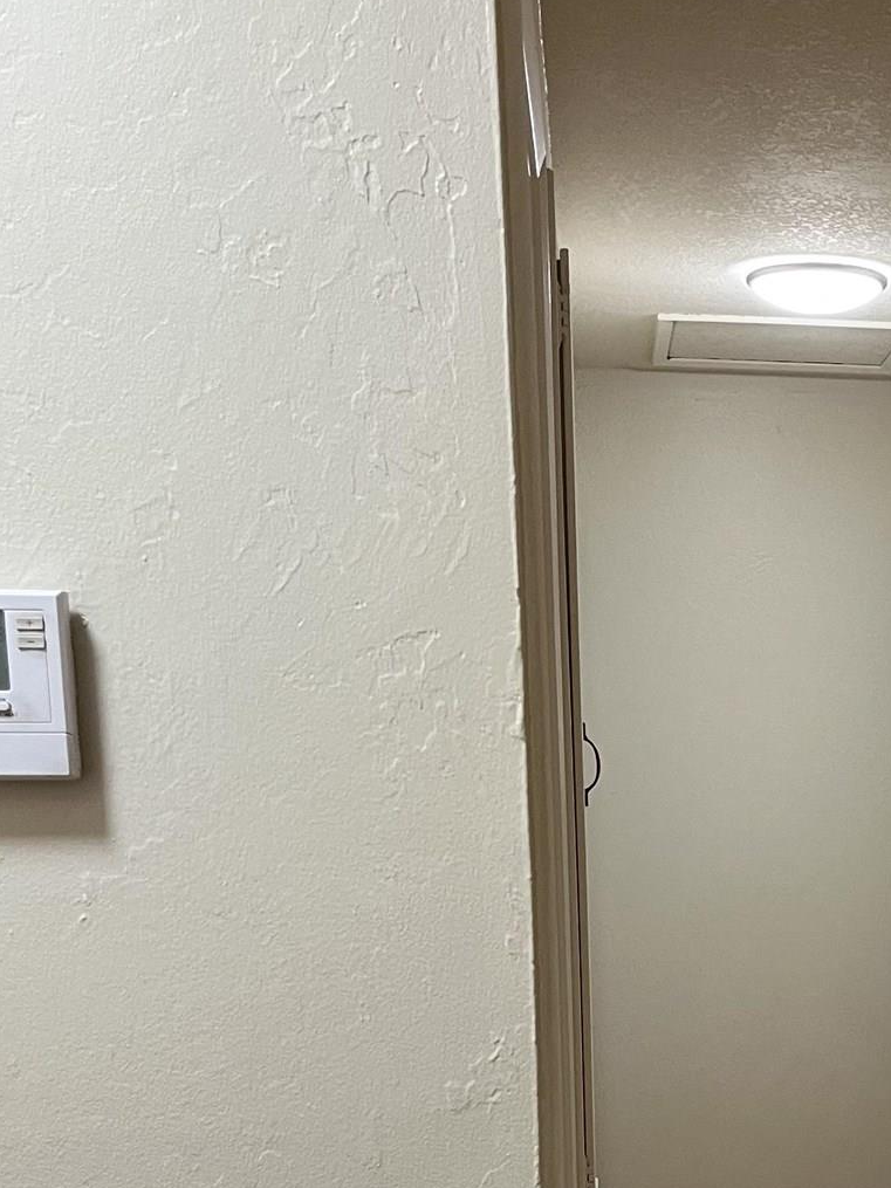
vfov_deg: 31.3
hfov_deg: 23.6
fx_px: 2025
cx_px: 932
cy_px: 1052
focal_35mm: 59
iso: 100
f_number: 1.6
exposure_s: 1/60
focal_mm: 5.1
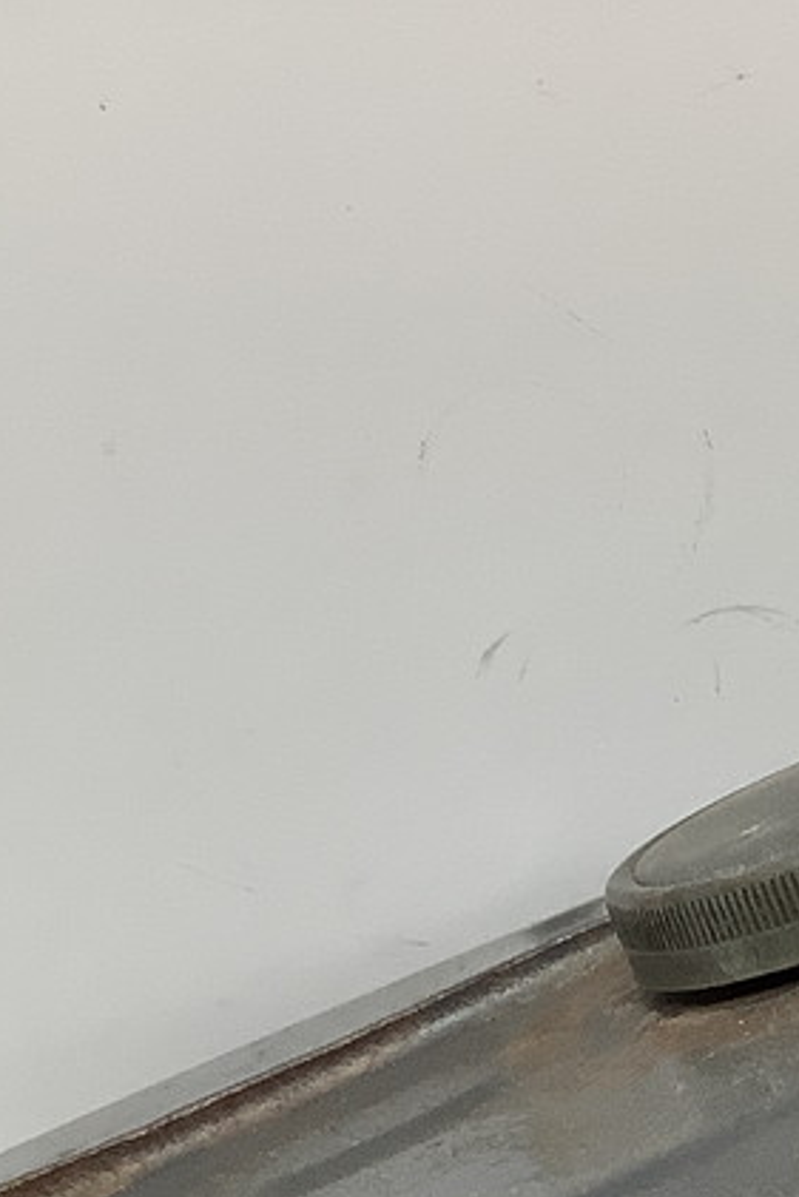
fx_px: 3260
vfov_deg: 19.8
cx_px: 691
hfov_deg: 13.9
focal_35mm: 98
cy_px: 1362
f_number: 2.4
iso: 80
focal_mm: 3.3
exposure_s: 1/120
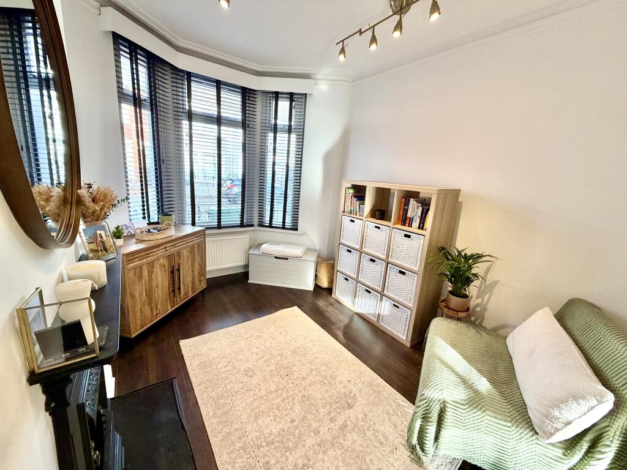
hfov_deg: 102.1
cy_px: 235
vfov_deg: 85.7
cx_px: 314
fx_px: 254
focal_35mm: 14
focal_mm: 2.22
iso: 200
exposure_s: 1/121
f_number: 2.2
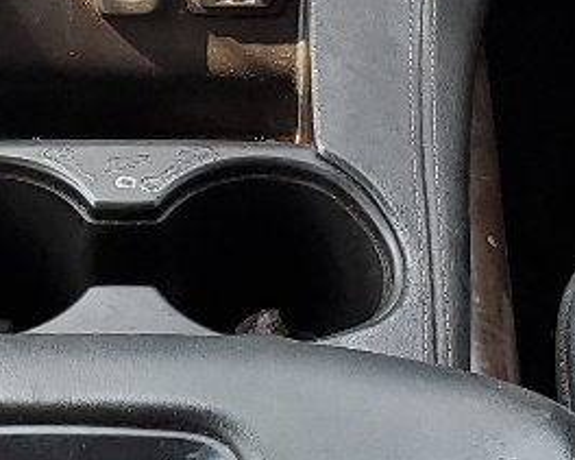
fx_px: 2620
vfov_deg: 9.9
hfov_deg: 12.4
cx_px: -2
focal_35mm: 154
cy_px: -7
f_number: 1.5
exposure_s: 1/213
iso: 50
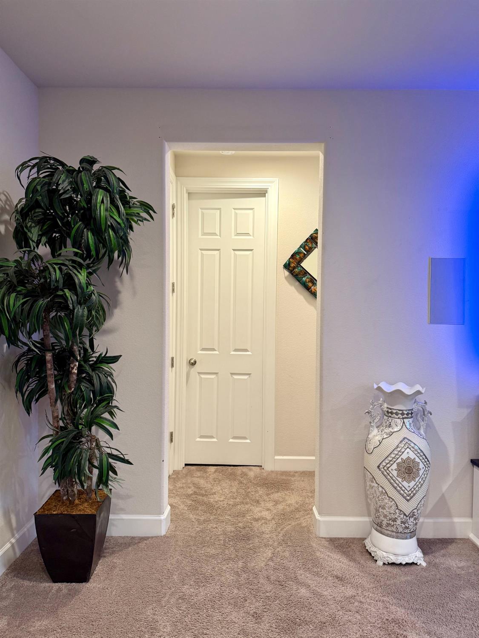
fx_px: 443
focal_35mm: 24
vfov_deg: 71.6
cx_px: 240
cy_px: 319
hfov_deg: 56.8
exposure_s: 1/60
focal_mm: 6.76
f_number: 1.78
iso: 160
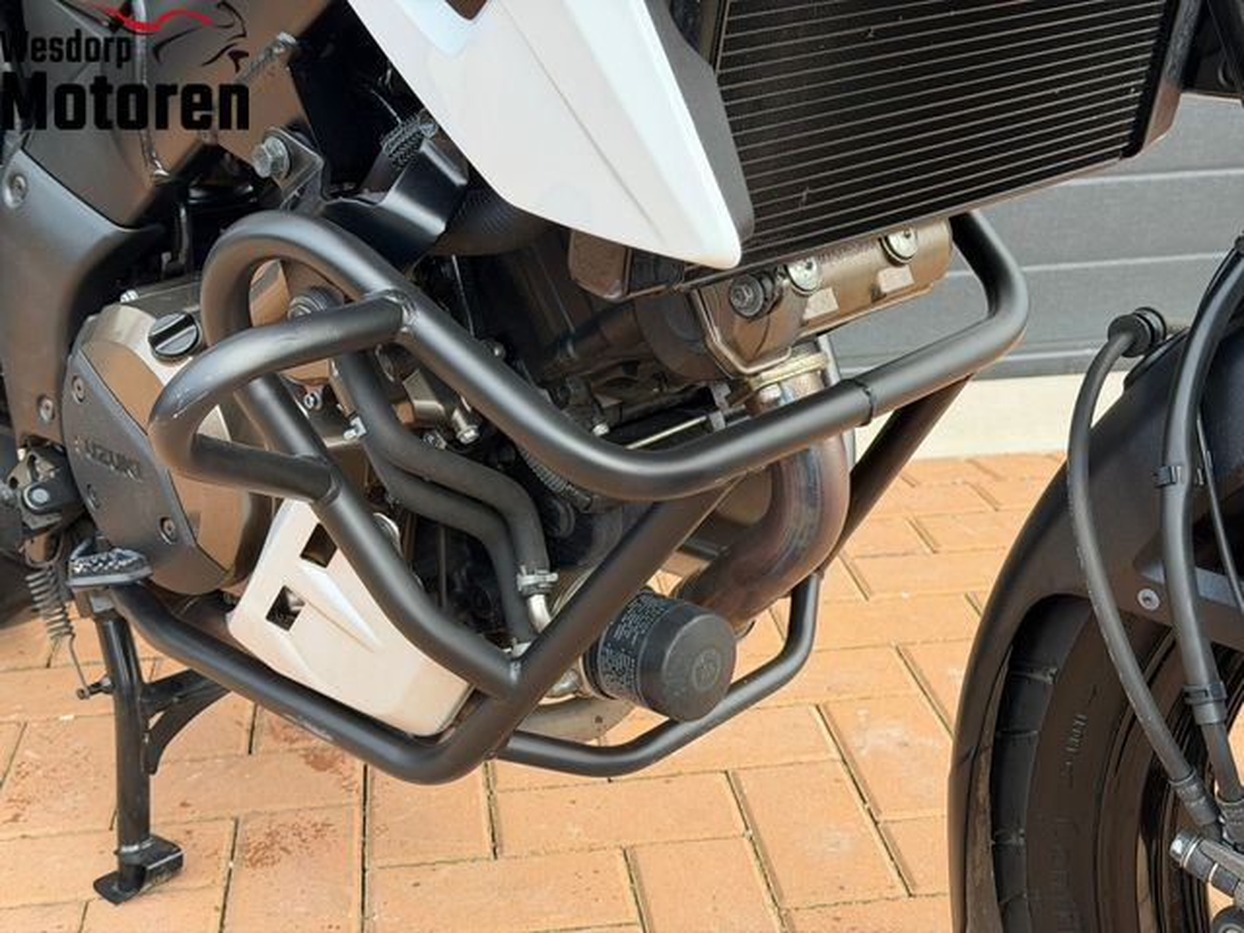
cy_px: 466
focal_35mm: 48
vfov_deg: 30.3
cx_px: 622
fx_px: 1725
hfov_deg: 39.7
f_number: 1.78
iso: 100
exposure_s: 1/987
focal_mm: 6.76
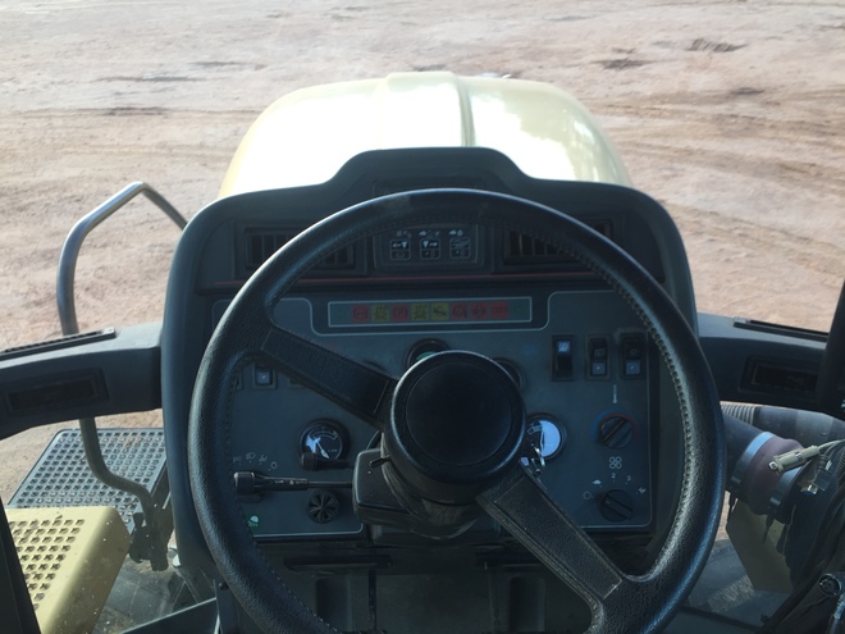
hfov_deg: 61.7
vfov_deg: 48.2
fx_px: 708
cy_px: 317
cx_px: 422
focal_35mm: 29
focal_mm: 4.15
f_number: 2.2
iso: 32
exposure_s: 1/100
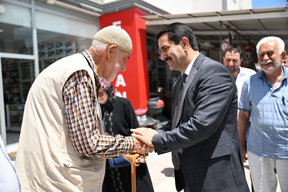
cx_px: 144
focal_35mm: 34
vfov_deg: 38.9
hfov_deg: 55.8
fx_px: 272
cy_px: 96
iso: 800
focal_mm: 34
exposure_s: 1/8000
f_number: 2.8
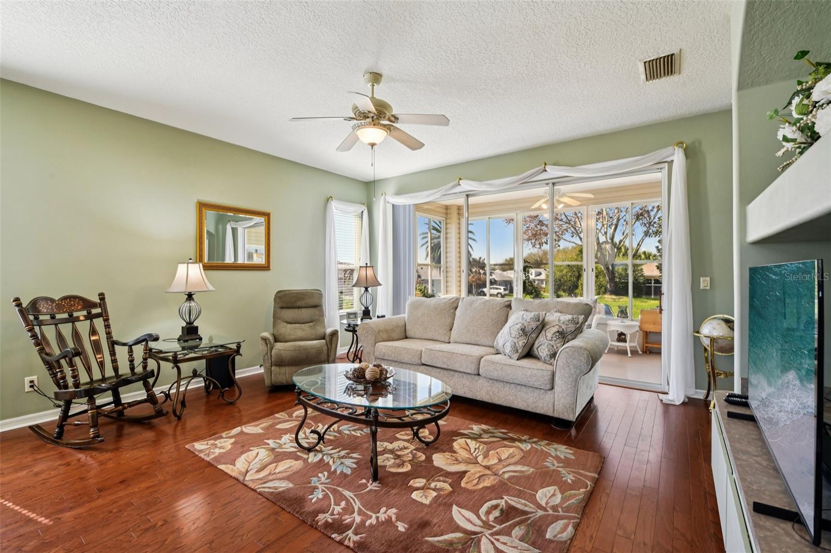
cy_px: 276
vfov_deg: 73.7
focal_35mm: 16
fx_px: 369
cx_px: 416
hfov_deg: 96.7
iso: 400
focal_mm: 16
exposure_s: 1/15
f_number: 8
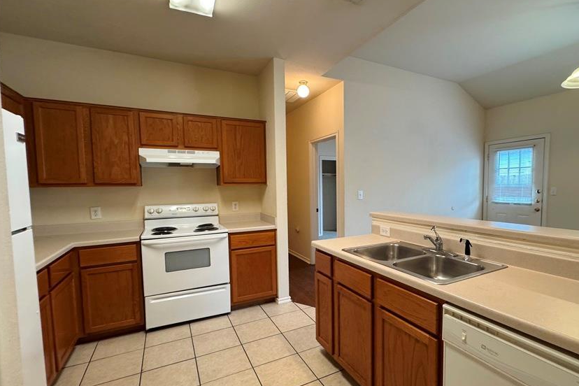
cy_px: 206
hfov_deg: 89.5
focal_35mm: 18
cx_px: 327
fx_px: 289
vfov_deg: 67.3
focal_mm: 2.22
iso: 250
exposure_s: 1/60
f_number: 2.2
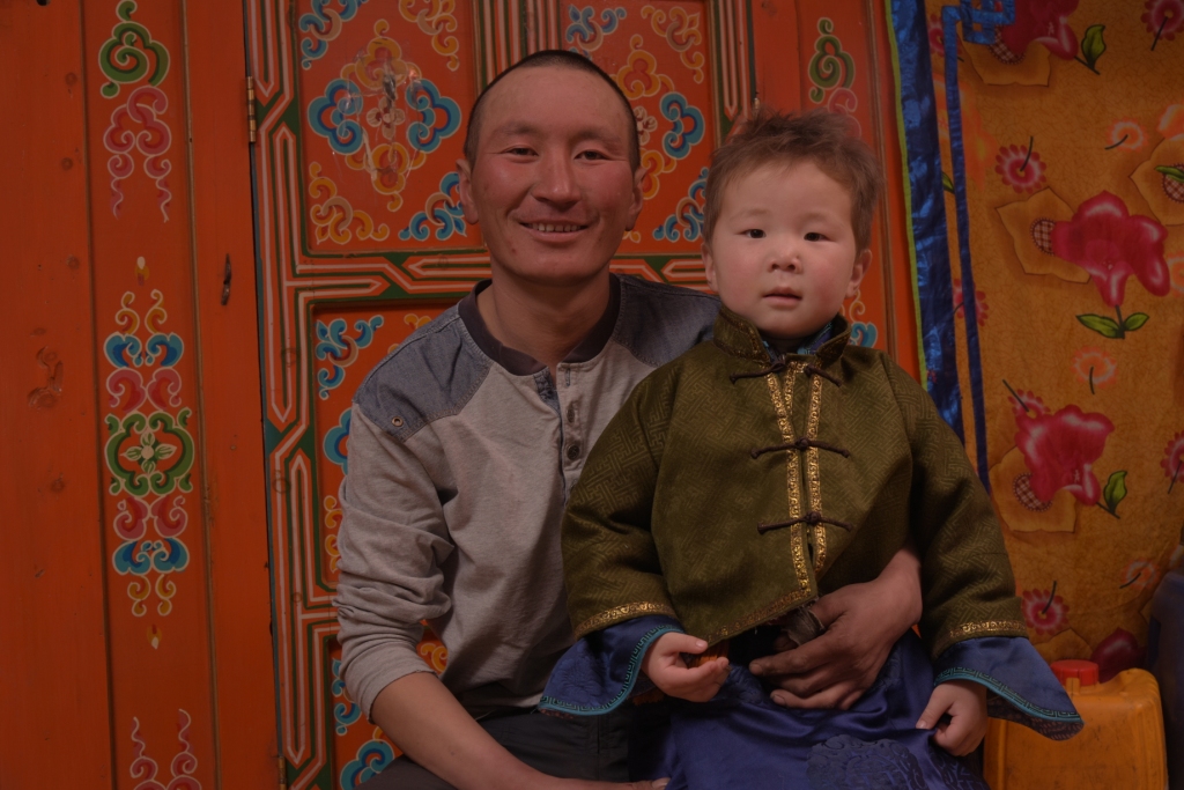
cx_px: 592
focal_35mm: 55
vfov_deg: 24.6
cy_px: 395
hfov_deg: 36.2
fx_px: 1809
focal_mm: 55
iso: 200
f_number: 8
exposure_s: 1/100
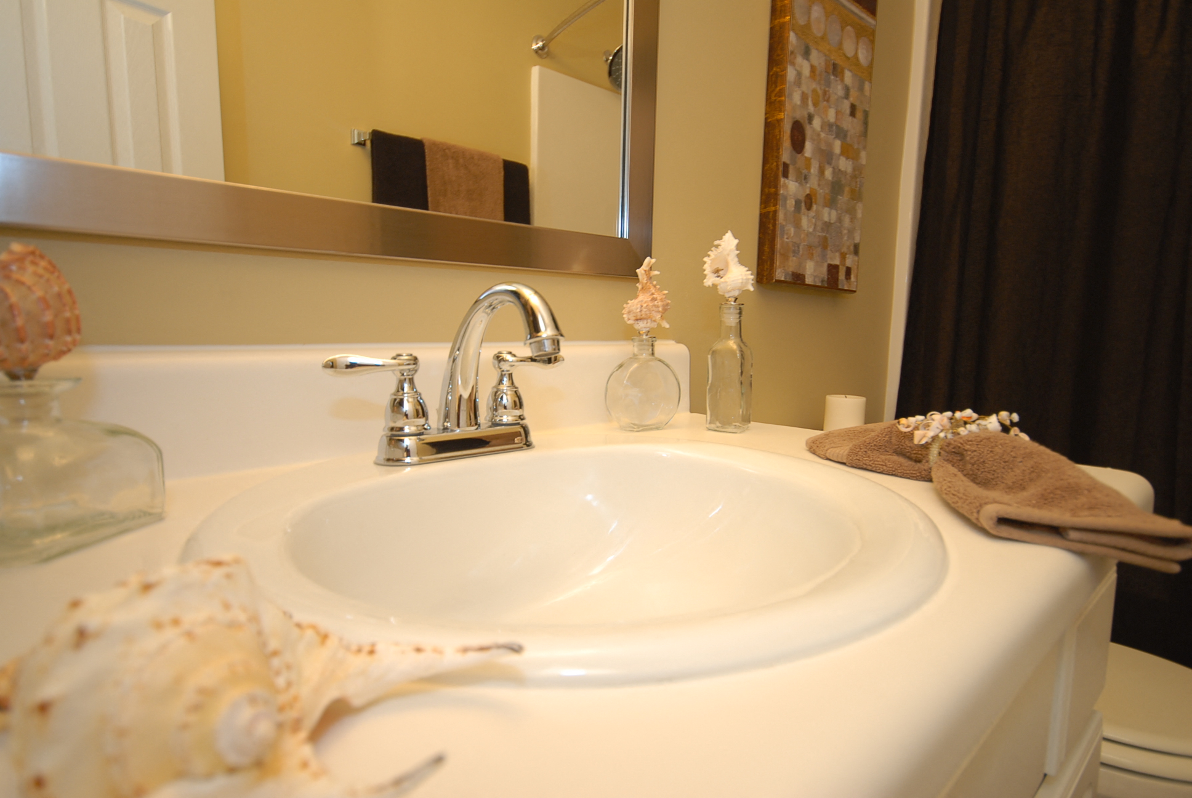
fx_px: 646
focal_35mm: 20
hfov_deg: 85.4
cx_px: 596
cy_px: 399
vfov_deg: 63.4
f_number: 5
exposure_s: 1/8
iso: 200
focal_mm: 13
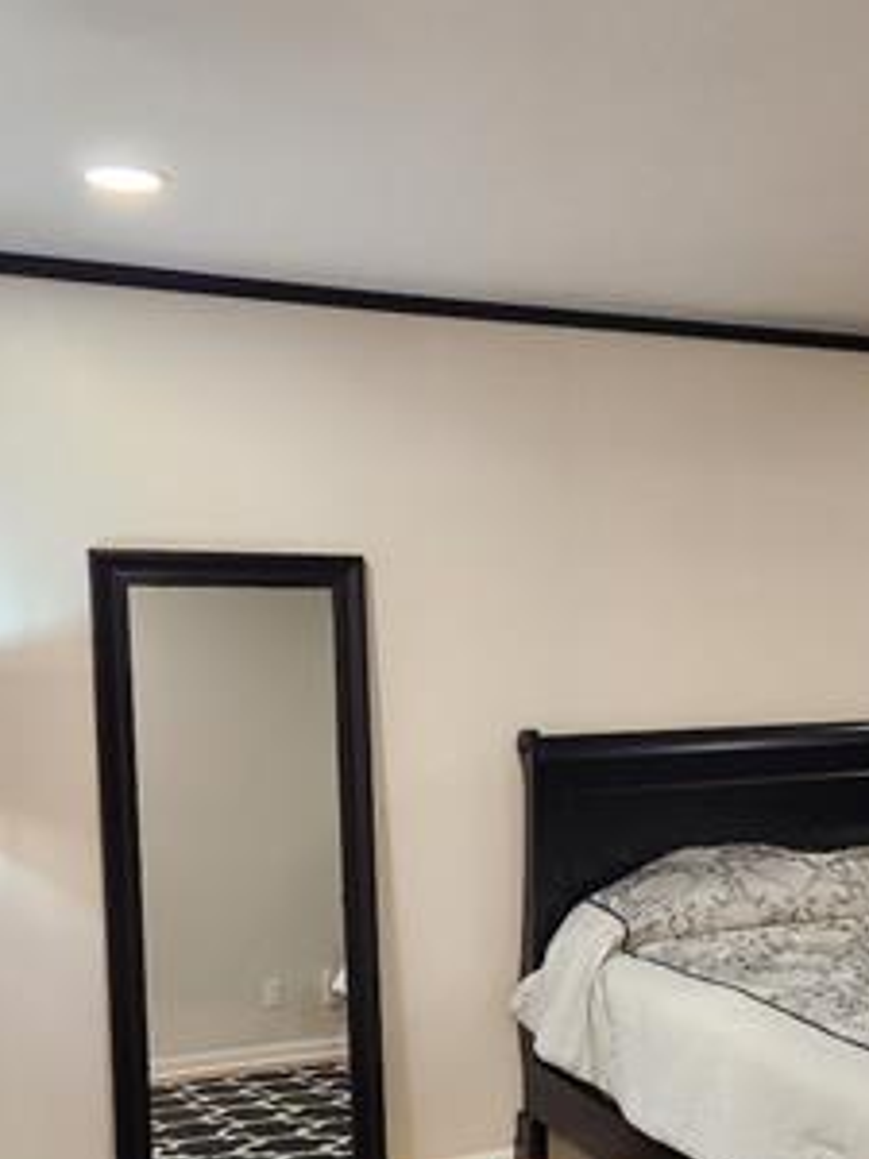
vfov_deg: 40.7
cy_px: 769
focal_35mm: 46
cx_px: 614
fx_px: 1540
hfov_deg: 31.1
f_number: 1.8
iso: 320
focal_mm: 5.4
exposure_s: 1/120
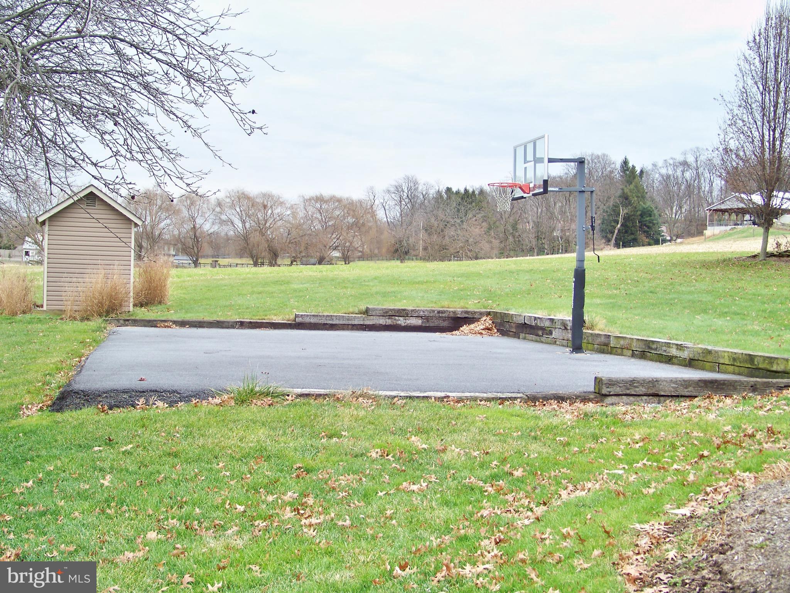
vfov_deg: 31.5
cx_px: 395
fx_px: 1050
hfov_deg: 41.2
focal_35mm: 46
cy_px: 296
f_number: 3.2
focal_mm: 9.36
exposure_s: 1/80
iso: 64
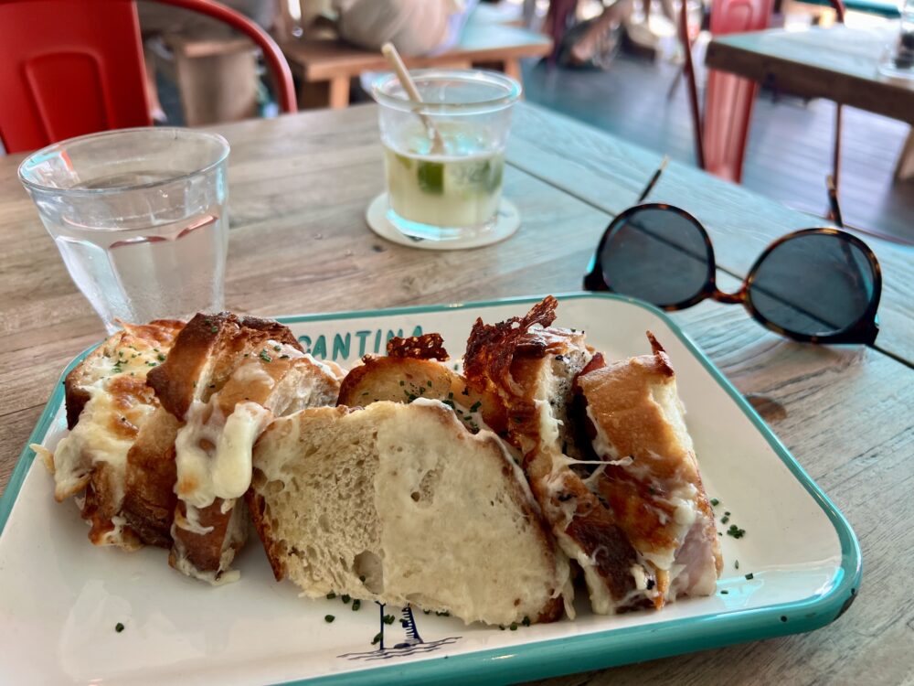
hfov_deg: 67.3
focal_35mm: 26
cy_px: 343
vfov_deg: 53.1
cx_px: 457
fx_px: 687
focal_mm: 5.7
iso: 64
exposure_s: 1/121
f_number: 1.5
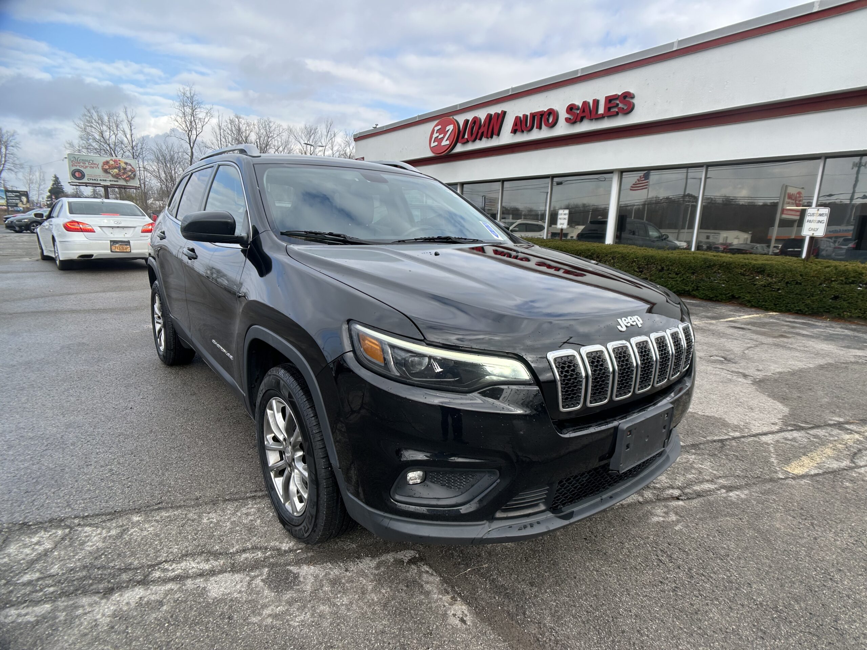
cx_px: 434
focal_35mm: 26
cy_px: 325
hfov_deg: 67.3
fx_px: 651
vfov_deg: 53.1
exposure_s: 1/1124
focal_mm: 5.7
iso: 50
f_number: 1.5
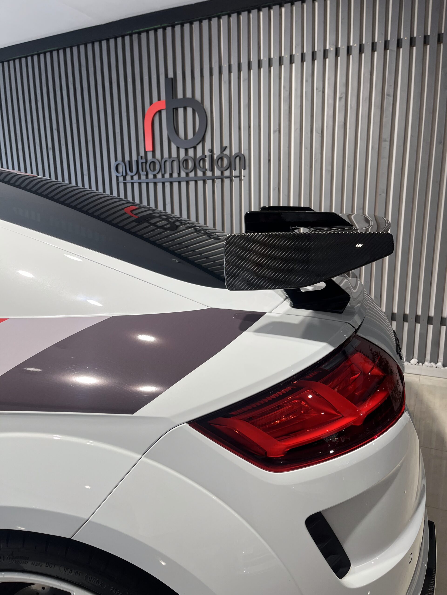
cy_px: 298
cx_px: 224
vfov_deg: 67.3
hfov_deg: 53.1
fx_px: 448
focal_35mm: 26
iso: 40
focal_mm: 5.1
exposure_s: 1/100
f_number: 1.6
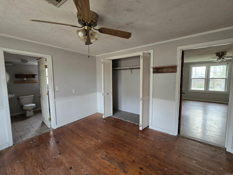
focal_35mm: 13
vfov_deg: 89.9
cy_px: 88
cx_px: 116
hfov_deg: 106.2
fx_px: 88
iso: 400
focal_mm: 2.2
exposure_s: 1/60
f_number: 2.2
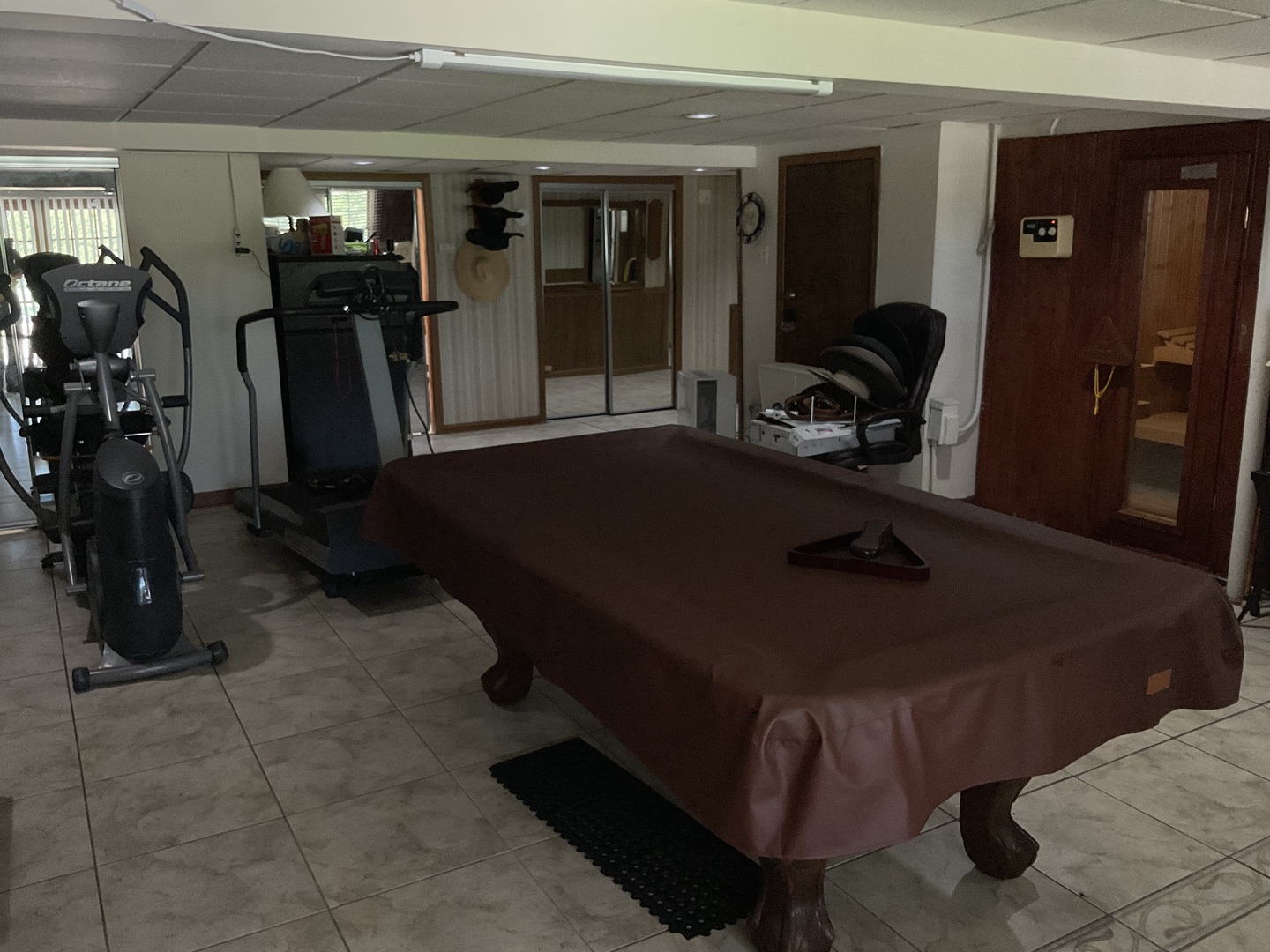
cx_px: 635
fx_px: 1064
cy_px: 476
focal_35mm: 29
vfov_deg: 48.2
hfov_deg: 61.7
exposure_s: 1/60
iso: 50
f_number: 1.8
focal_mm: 3
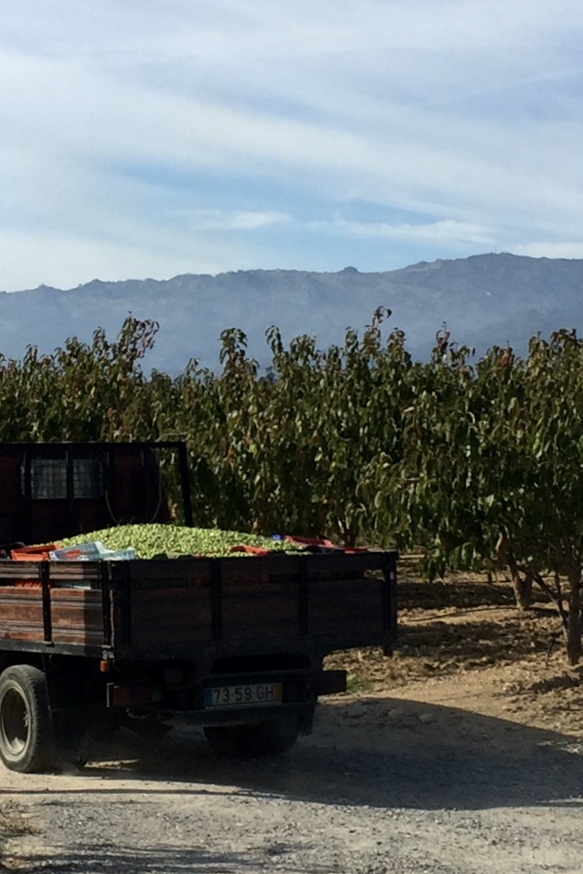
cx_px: 205
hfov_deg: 34.0
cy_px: 343
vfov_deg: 49.2
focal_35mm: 39
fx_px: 947
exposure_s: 1/2639
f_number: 2.2
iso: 32
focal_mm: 4.15
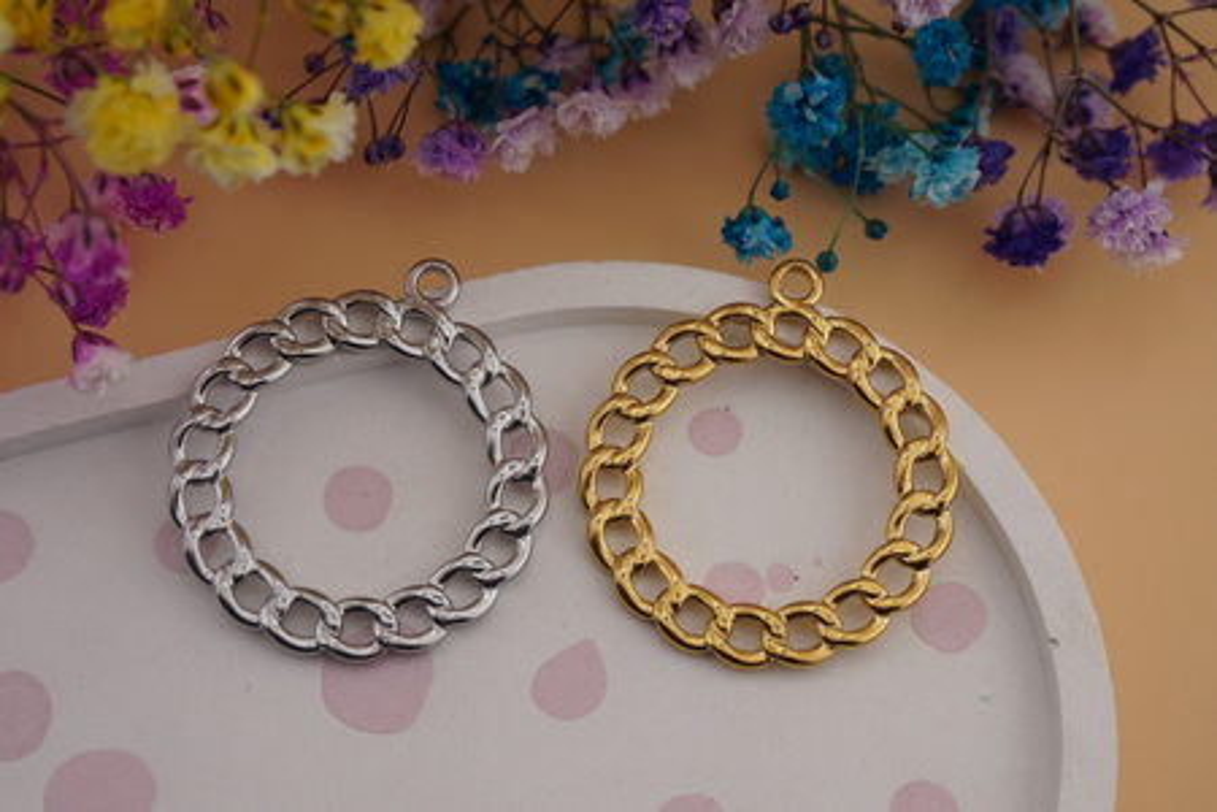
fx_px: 1724
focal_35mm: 51
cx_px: 608
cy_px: 406
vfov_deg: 26.5
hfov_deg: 38.9
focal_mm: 34
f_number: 7.1
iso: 100
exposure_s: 1/100
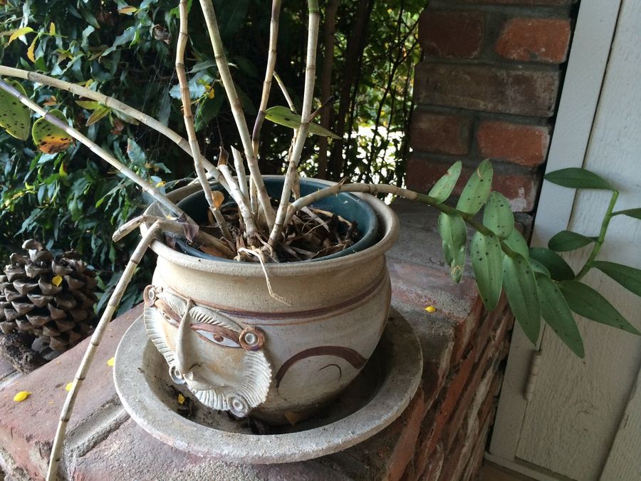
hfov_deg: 60.0
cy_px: 240
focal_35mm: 30
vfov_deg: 46.8
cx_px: 320
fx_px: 556
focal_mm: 4.12
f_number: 2.2
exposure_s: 1/30
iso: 50
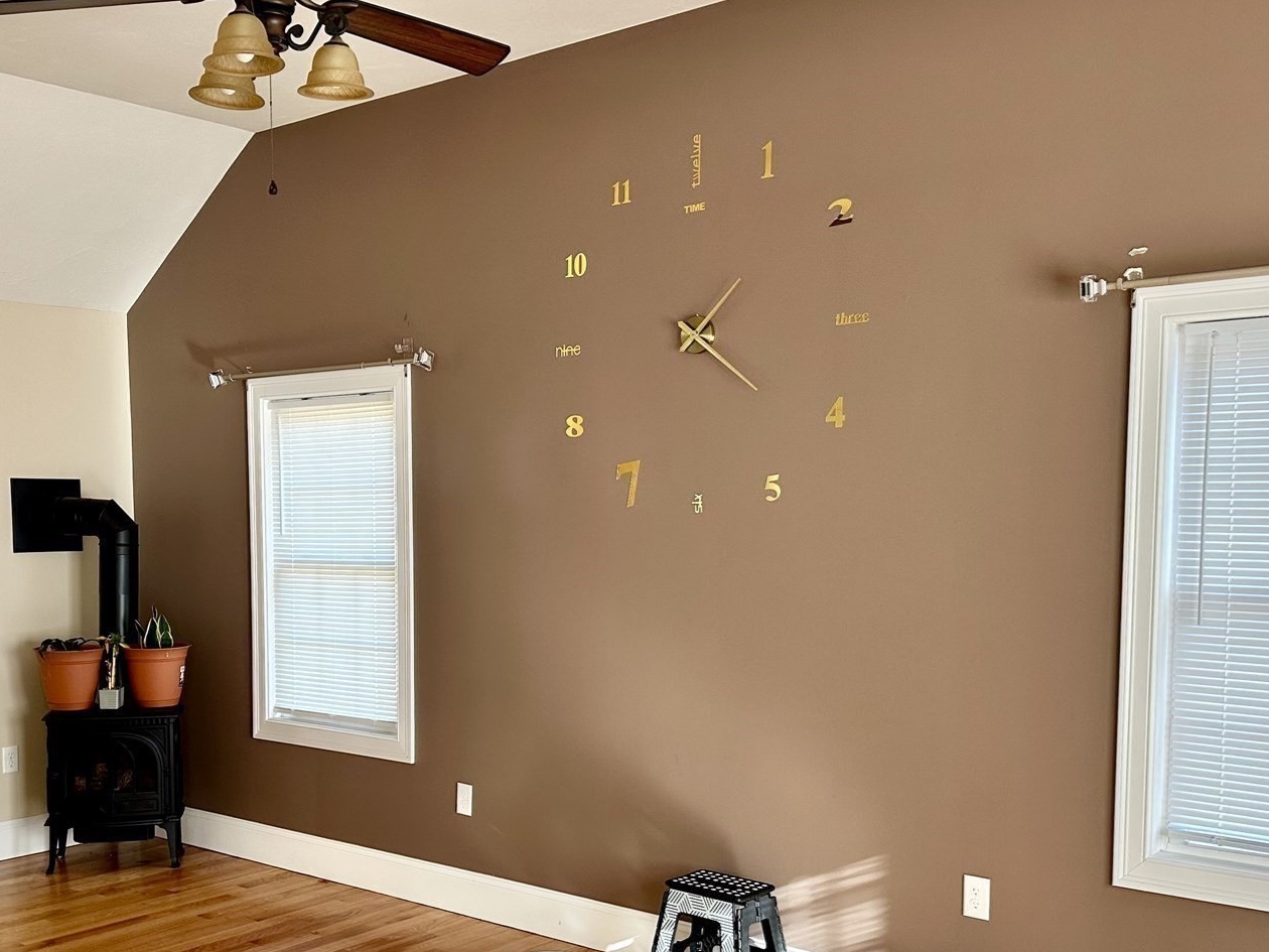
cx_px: 510
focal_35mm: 39
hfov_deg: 47.6
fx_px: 1430
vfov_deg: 36.5
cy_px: 619
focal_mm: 6.86
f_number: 1.78
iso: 125
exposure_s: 1/121
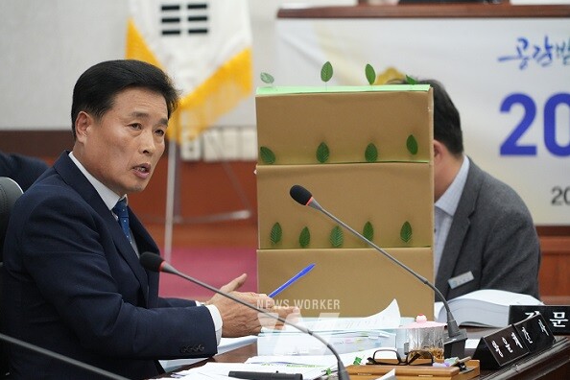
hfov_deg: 8.5
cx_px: 285
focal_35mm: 241
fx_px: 3816
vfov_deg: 5.7
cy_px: 190
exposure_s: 1/250
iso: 6400
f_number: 6.3
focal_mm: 240
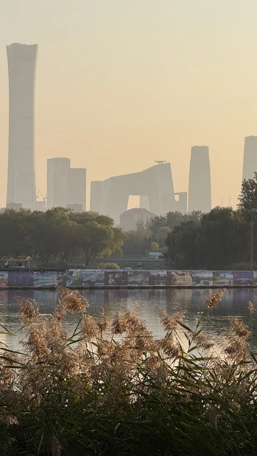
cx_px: 123
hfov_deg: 8.1
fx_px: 1804
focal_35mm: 149
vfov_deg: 14.4
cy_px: 196
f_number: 2.8
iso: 50
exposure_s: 1/1248
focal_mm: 15.66
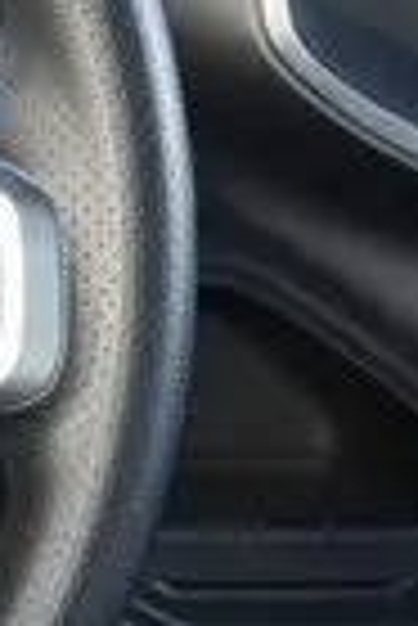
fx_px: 2658
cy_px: 245
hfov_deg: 7.9
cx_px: -773
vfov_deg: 13.4
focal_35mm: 153
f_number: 5
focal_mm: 16
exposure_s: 1/60
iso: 640
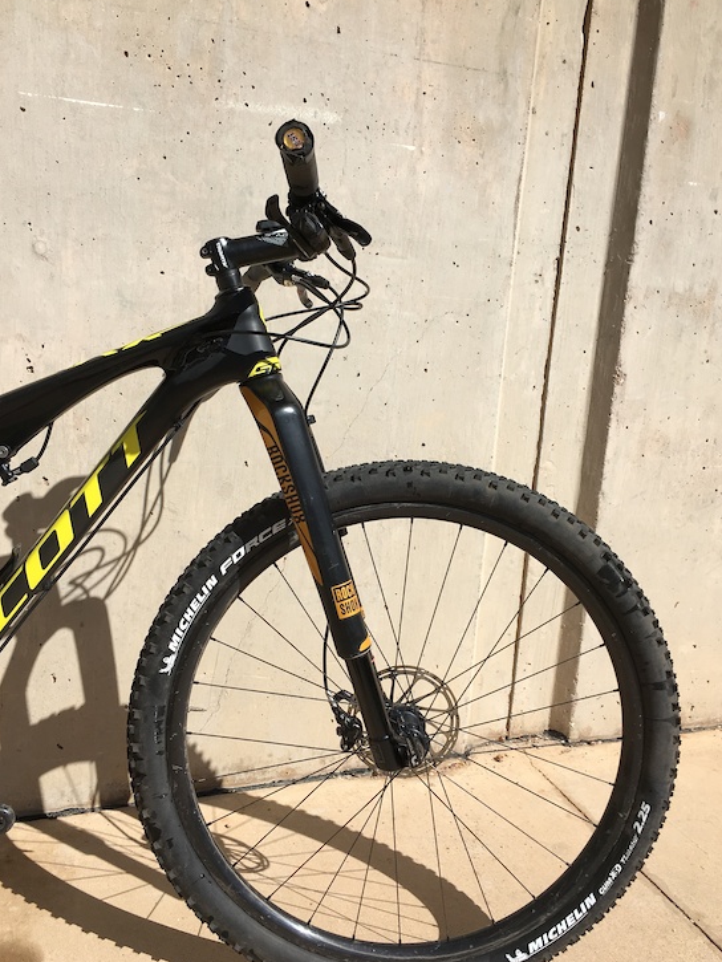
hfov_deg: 44.2
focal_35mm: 32
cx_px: 356
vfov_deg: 56.8
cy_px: 468
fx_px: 890
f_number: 2.2
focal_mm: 4.15
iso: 25
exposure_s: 1/2198
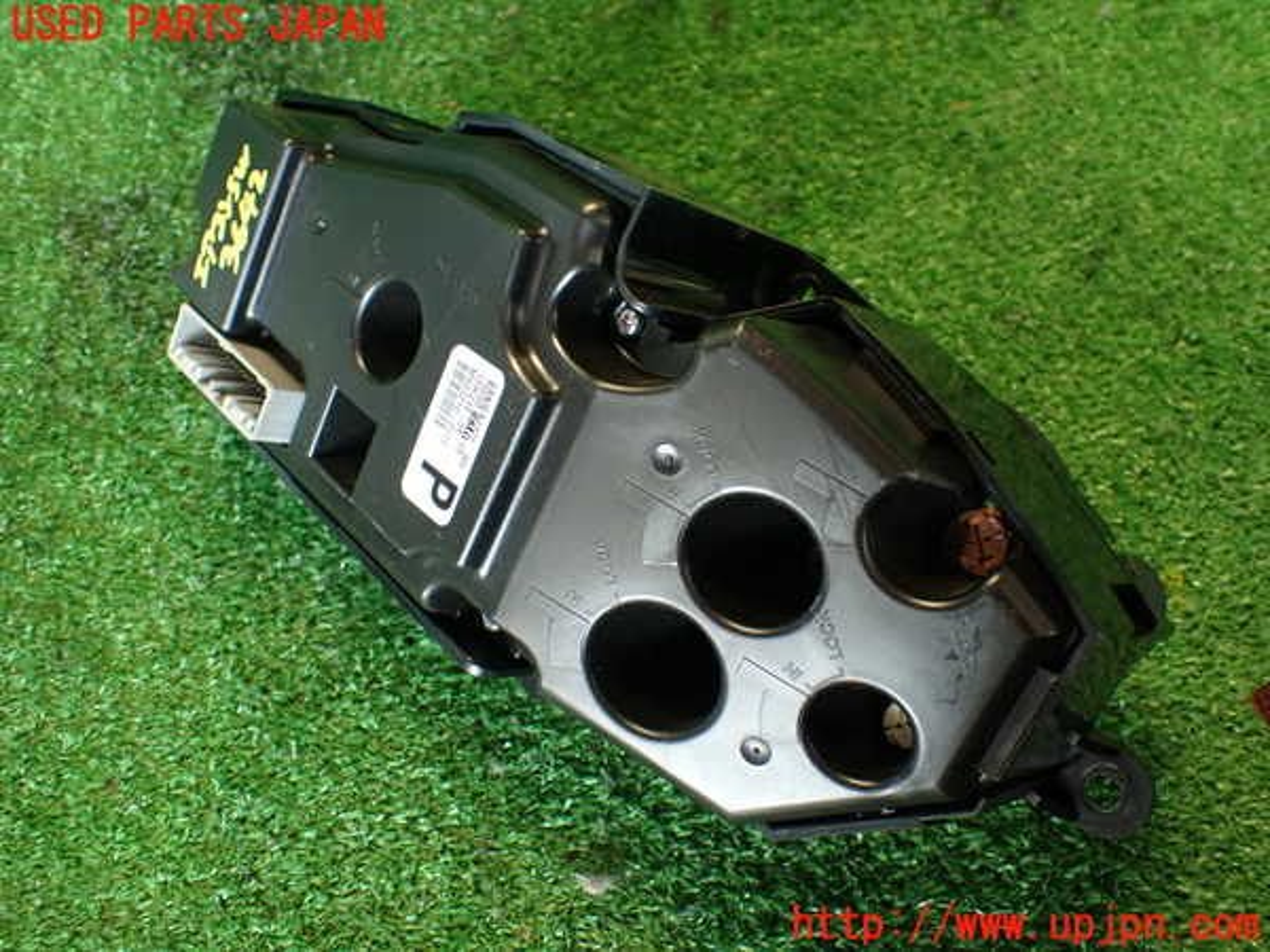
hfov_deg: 56.8
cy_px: 476
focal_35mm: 32
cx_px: 635
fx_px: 1174
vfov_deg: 44.2
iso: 200
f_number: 2.4
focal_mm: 5.79
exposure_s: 1/30
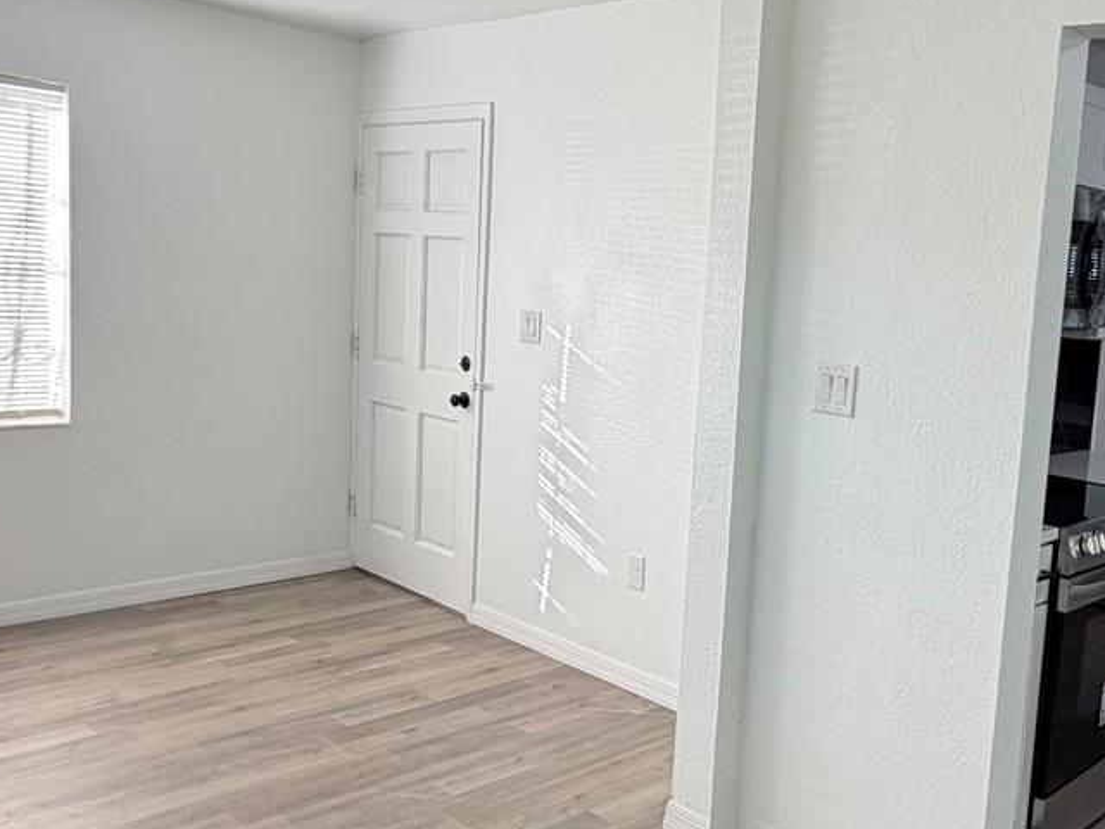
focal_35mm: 35
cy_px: 406
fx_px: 1117
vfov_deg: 40.7
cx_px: 801
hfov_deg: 50.9
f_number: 2.2
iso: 200
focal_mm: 2.22
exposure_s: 1/120
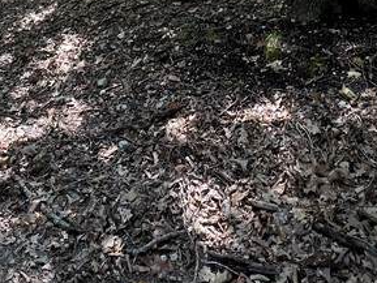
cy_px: -163
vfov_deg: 23.7
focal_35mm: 46
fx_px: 501
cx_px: 140
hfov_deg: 40.9
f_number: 1.8
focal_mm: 1.57
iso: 64
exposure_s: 1/99
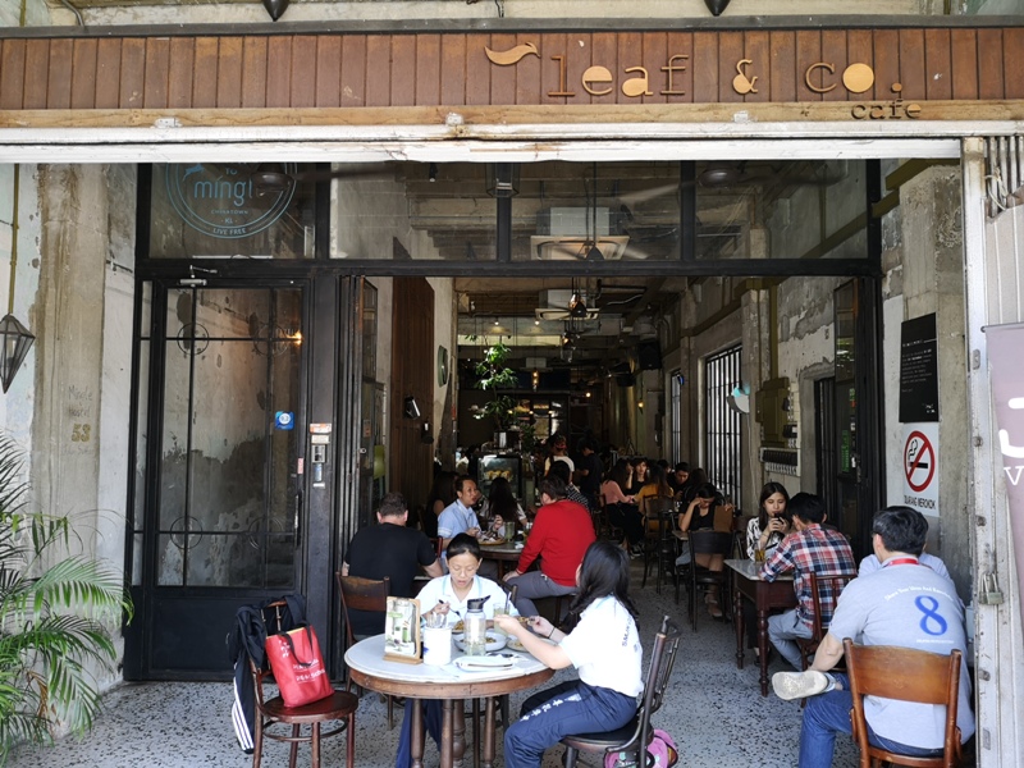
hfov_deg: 65.3
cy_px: 384
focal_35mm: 27
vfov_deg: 51.4
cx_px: 512
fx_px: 799
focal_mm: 3.95
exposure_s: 1/100
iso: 100
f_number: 1.8
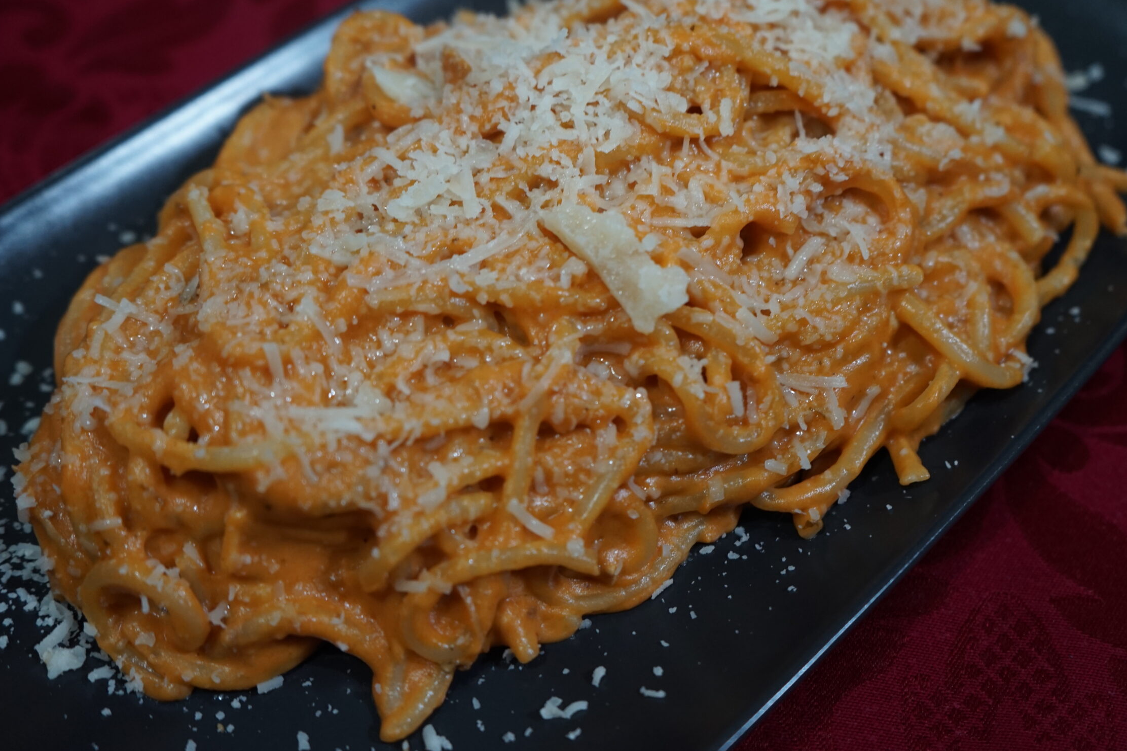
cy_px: 342
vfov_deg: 35.0
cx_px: 548
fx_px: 1190
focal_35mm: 38
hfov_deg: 50.7
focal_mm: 33
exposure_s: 1/60
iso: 1000
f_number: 4
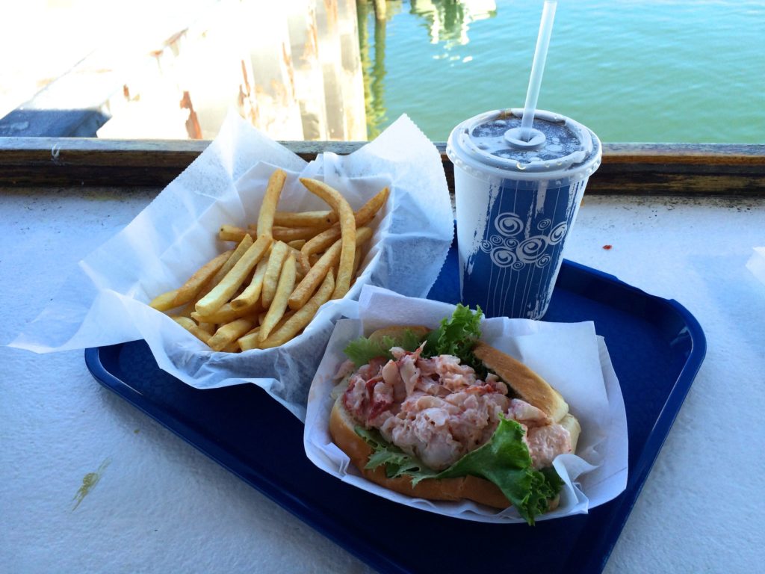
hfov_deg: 61.7
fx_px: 641
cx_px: 382
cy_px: 287
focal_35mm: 29
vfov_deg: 48.2
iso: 32
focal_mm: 4.15
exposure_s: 1/394
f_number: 2.2
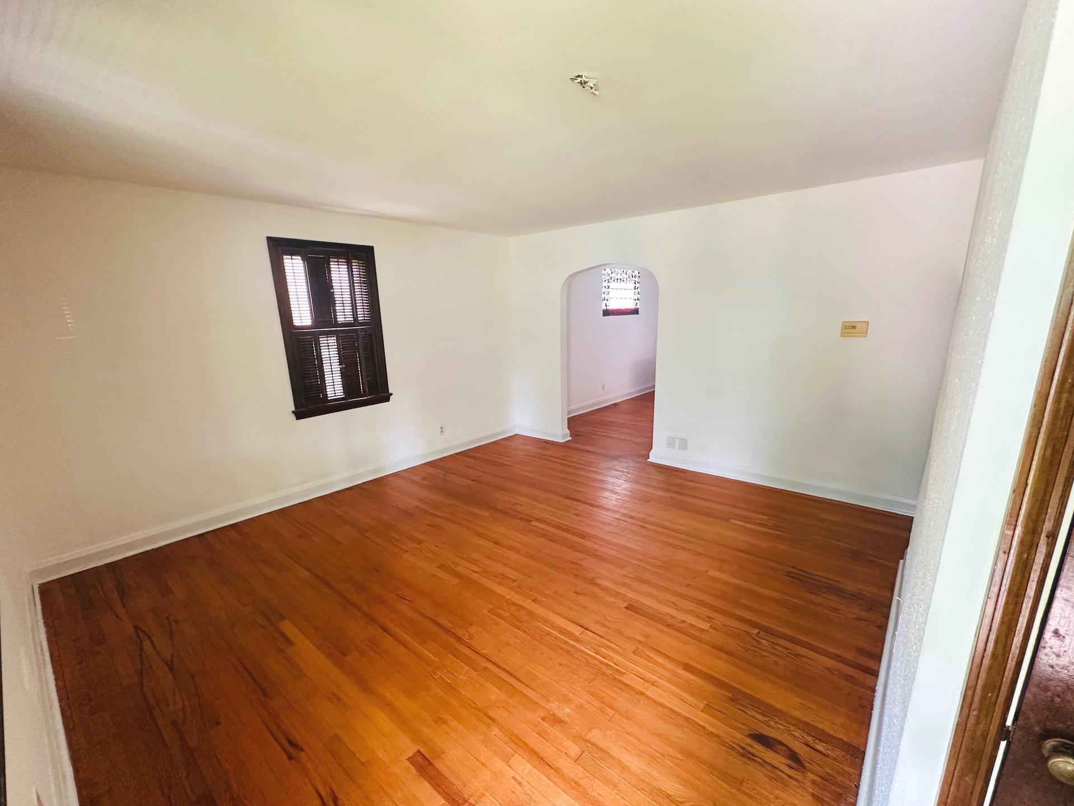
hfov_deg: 98.2
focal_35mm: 15
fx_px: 465
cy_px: 431
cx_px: 529
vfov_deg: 81.6
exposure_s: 1/60
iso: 400
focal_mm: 2.22
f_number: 2.2
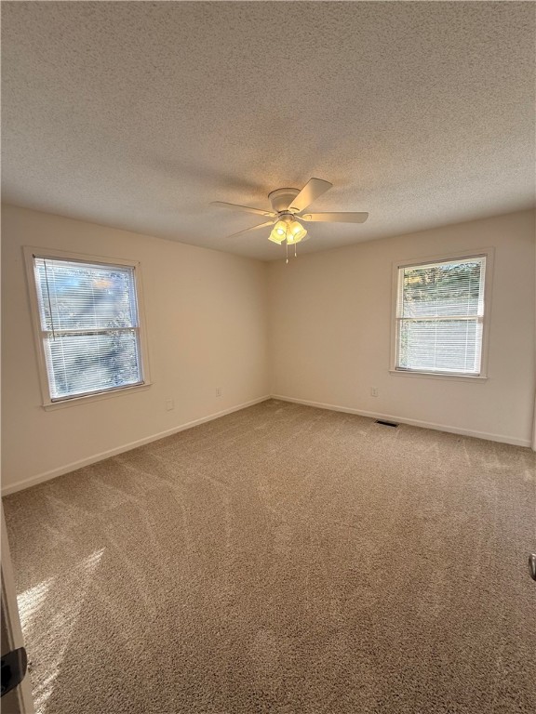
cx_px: 268
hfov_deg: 85.7
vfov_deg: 102.1
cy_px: 357
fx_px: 289
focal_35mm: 14
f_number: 2.2
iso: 64
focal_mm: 2.22
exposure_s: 1/126
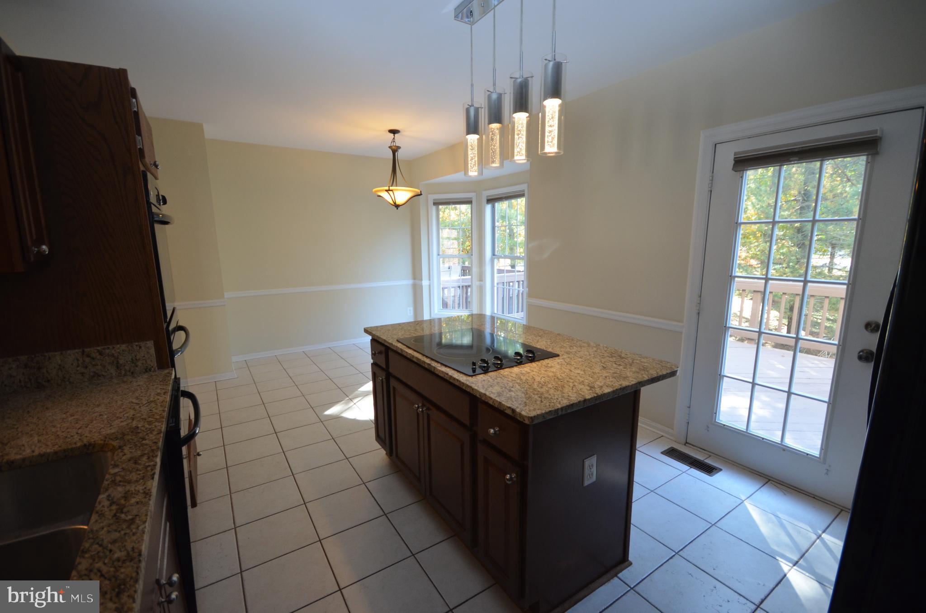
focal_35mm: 15
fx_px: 385
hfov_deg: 100.5
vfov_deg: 77.1
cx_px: 463
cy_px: 306
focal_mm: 10
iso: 640
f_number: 4
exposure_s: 1/60
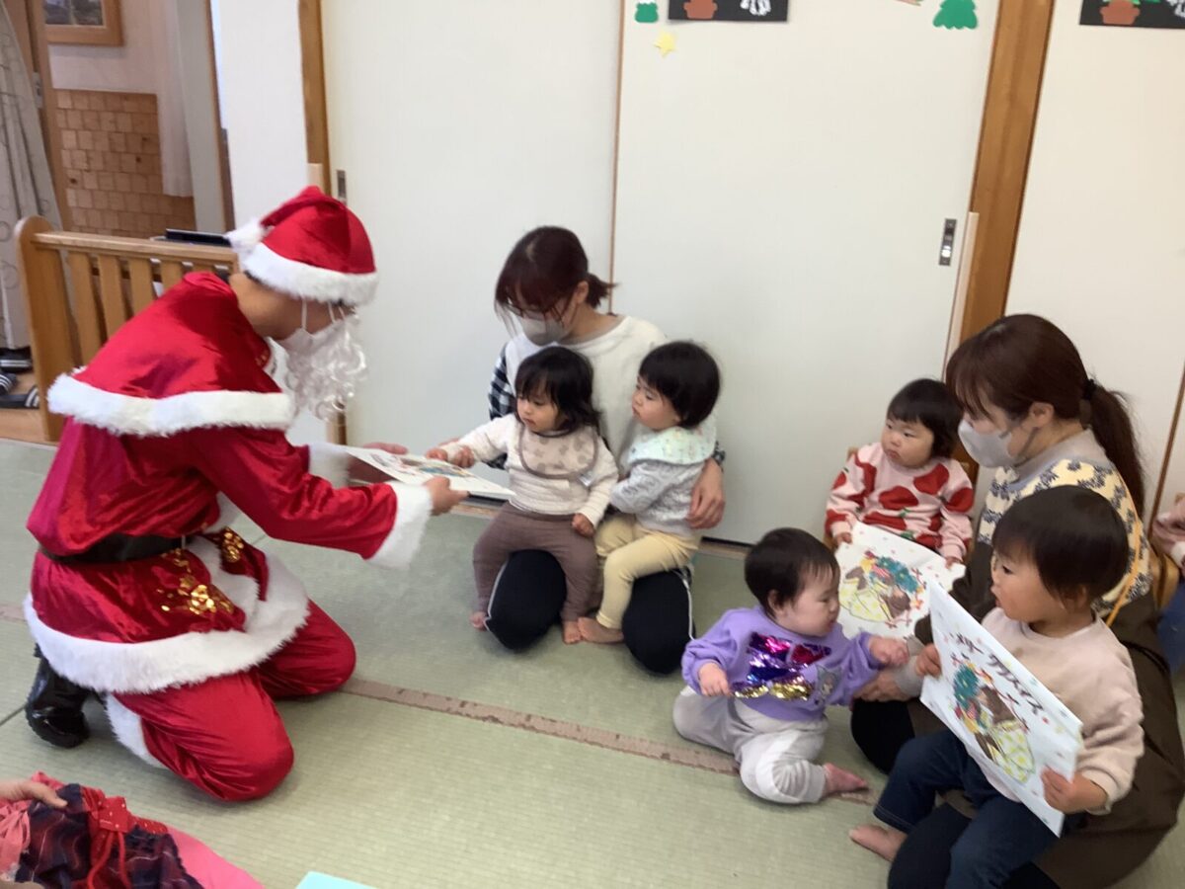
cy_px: 444
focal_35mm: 31
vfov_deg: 45.4
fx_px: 1061
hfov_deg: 58.4
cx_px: 592
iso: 64
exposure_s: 1/60
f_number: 2.4
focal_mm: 3.3
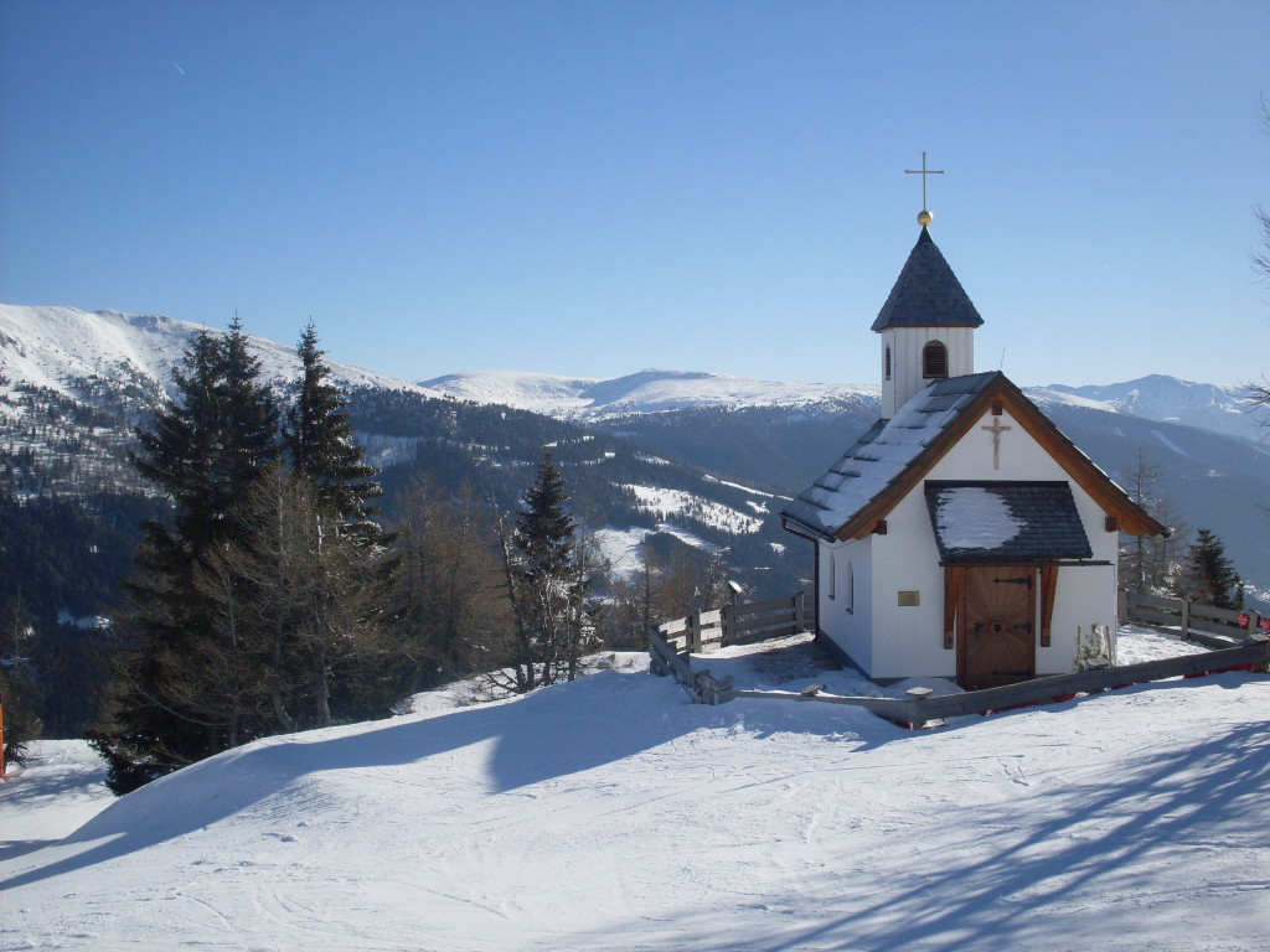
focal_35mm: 38
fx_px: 1394
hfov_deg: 49.0
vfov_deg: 37.7
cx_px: 635
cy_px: 476
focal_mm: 6.3
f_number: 8.4
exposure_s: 1/500
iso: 80
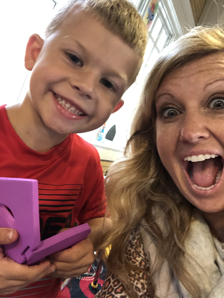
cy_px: 149
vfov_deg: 56.8
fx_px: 276
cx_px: 112
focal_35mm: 32
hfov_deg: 44.2
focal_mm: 2.87
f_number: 2.2
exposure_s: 1/30
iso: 320
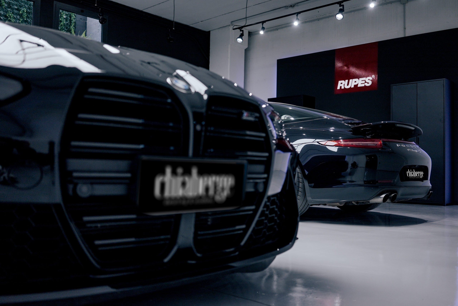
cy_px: 153
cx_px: 229
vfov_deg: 37.9
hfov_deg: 54.4
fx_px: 446
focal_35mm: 35
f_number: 2.8
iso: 1000
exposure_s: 1/250
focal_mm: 35
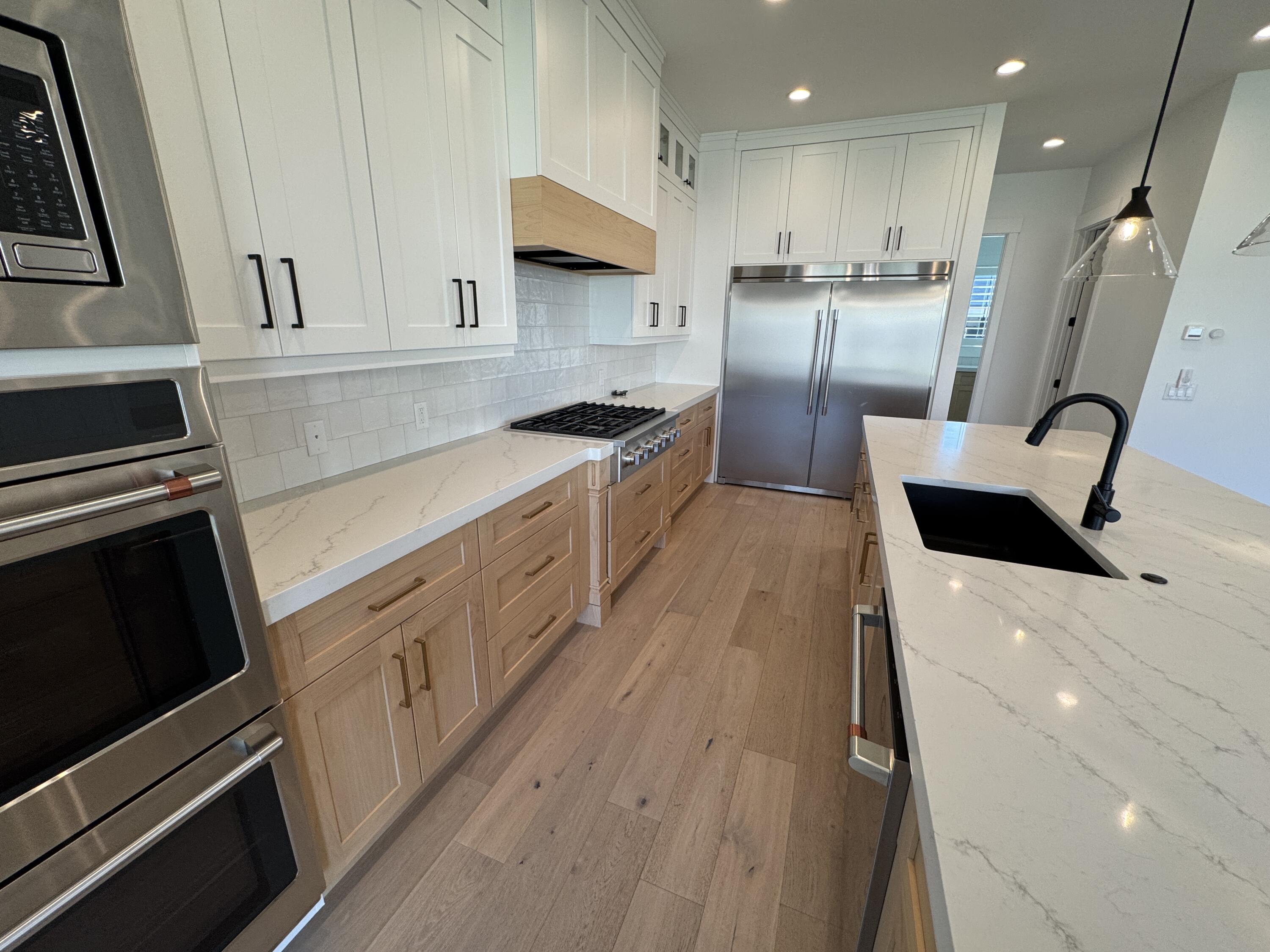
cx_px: 635
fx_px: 514
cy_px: 476
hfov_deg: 102.1
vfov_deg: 85.7
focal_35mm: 14
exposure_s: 1/120
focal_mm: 2.22
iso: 125
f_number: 2.2
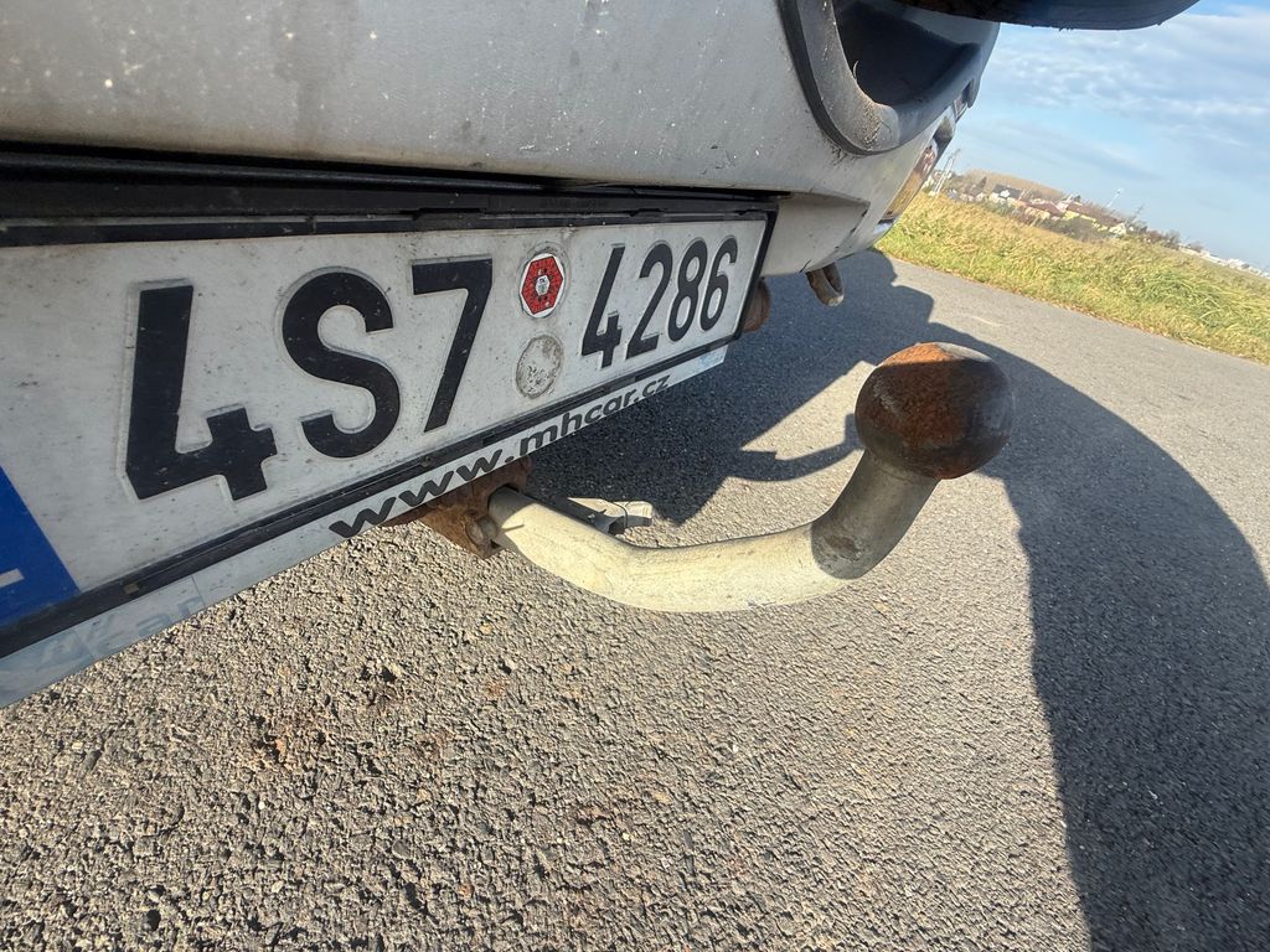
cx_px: 635
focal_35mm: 14
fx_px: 514
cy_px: 476
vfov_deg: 85.7
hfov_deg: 102.1
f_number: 2.2
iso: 50
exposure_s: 1/672
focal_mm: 2.22
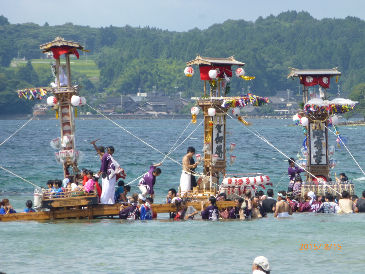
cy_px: 137
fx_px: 5061
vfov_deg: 3.1
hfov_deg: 4.1
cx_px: 182
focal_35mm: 480
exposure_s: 1/320
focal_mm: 86
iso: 100
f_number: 6.4
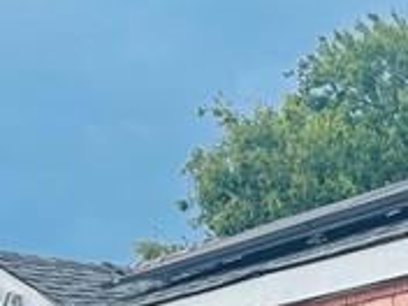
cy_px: 682
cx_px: 556
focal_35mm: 151
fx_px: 1780
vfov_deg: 9.0
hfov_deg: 12.6
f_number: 1.5
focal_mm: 5.7
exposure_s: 1/284
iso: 40
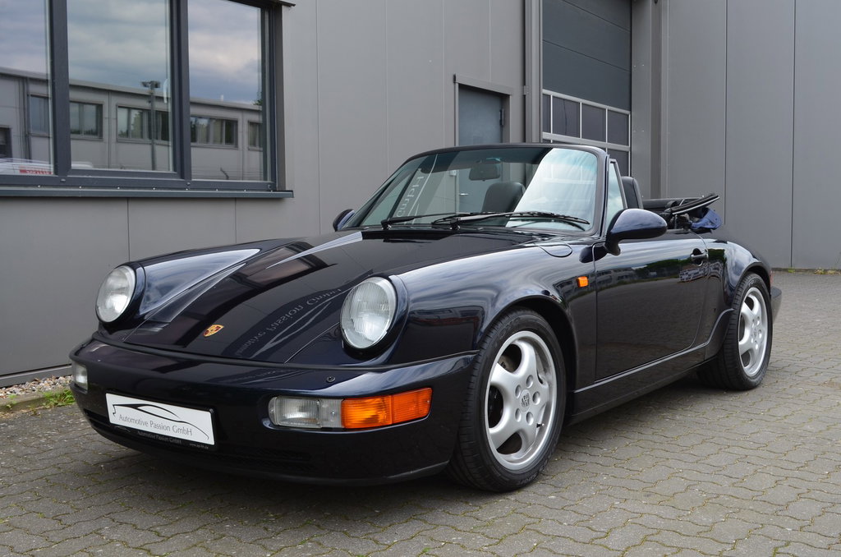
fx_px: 979
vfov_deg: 31.7
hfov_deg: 46.5
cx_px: 420
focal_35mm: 42
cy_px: 278
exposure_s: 1/60
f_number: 10
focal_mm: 28
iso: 200
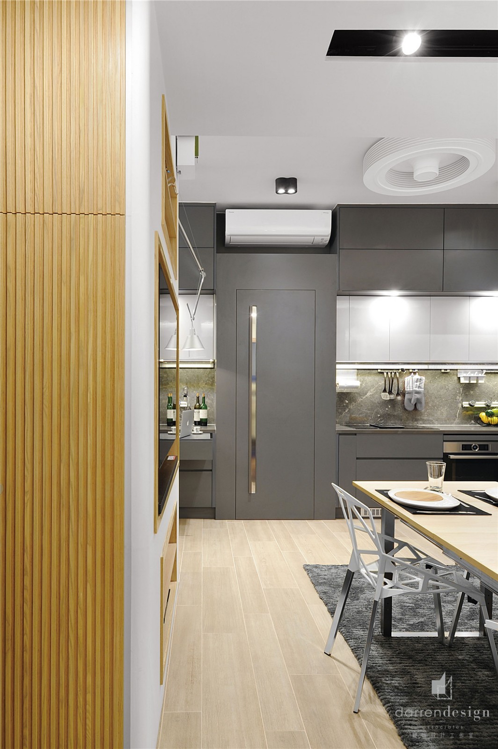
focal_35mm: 17
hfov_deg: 70.3
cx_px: 249
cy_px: 374
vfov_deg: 93.3
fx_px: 353
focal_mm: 17
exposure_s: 1/2
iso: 200
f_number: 11
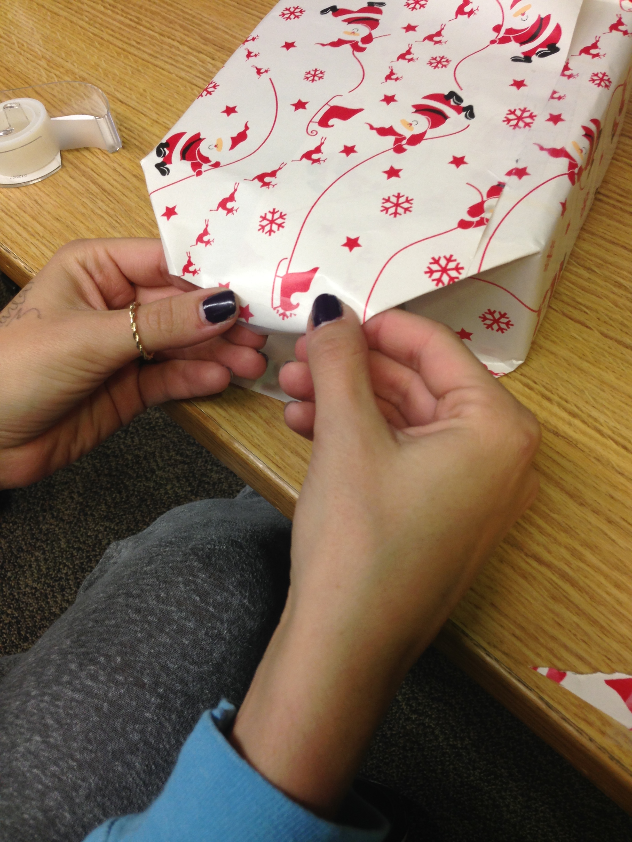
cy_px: 421
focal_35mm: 33
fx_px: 803
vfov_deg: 55.4
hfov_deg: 42.9
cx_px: 316
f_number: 2.4
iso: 50
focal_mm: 4.12
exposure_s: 1/20
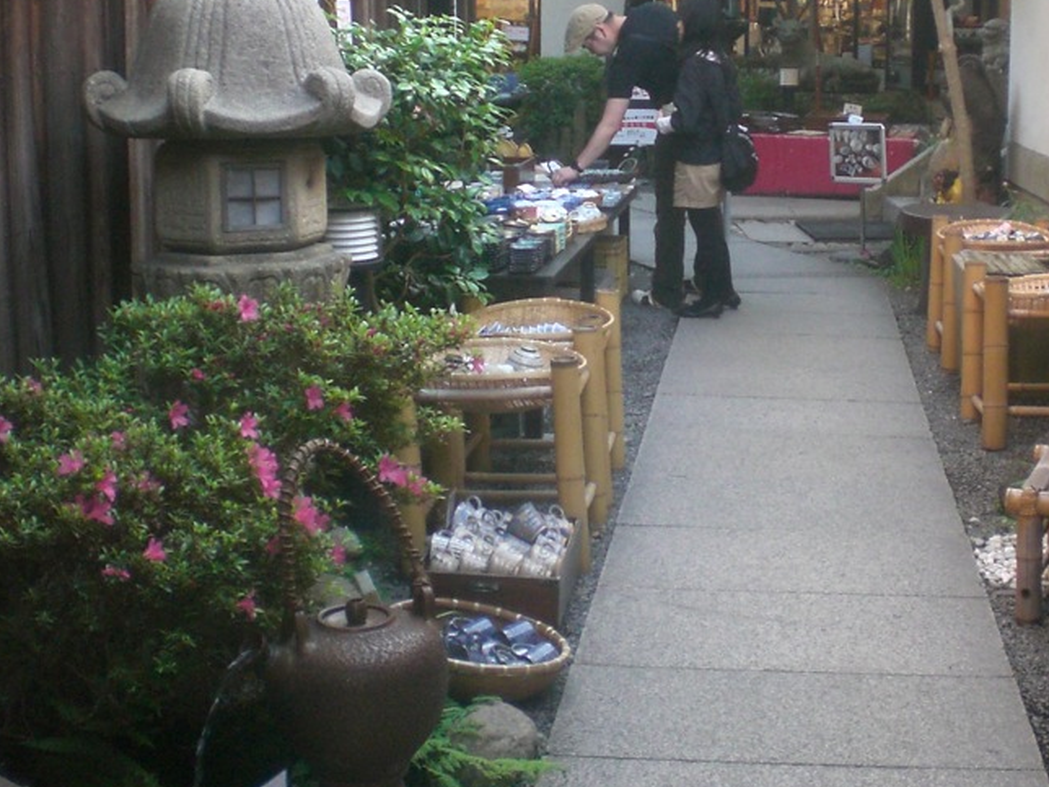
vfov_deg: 24.6
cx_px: 718
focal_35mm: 59
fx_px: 1788
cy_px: 222
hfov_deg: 32.4
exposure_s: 1/80
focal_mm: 6.3
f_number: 3.1
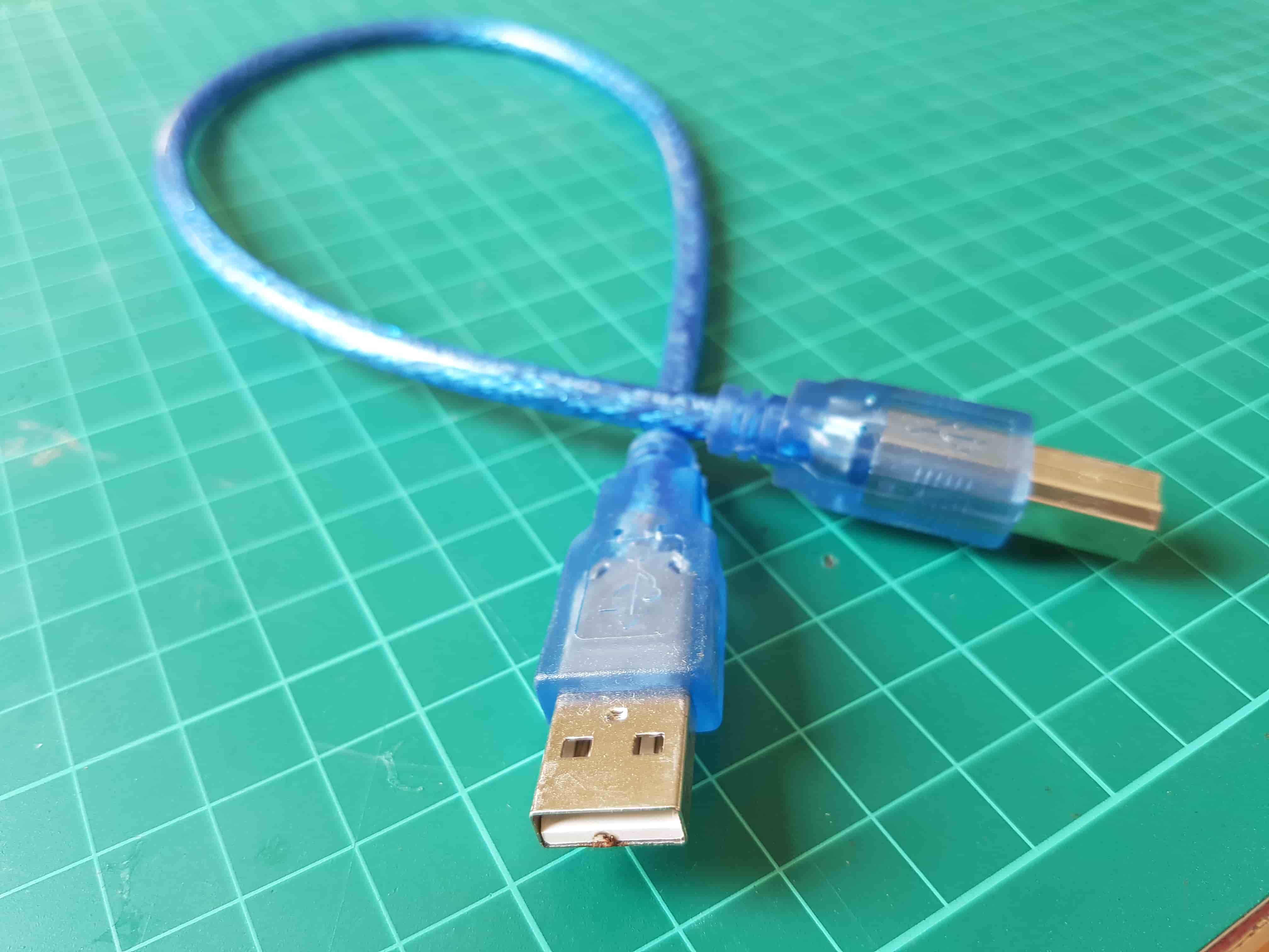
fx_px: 953
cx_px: 634
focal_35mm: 26
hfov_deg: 67.3
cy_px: 476
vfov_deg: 53.1
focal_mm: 4.2
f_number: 1.7
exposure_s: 1/109
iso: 50
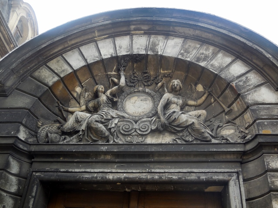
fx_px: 361
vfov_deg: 32.1
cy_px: 104
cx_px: 139
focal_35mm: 45
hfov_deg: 42.1
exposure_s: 1/160
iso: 125
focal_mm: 8.1
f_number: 4.2
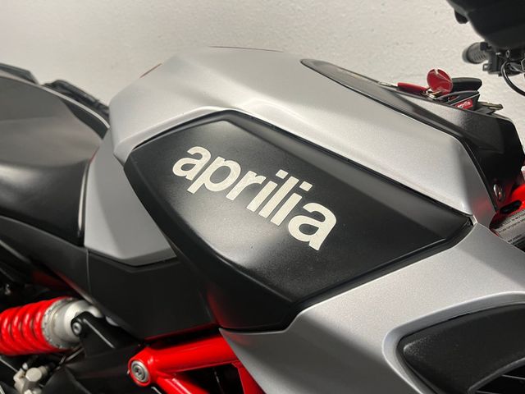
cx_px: 262
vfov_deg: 53.1
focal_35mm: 26
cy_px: 197
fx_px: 394
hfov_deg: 67.3
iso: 64
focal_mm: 5.1
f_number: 1.6
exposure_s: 1/50
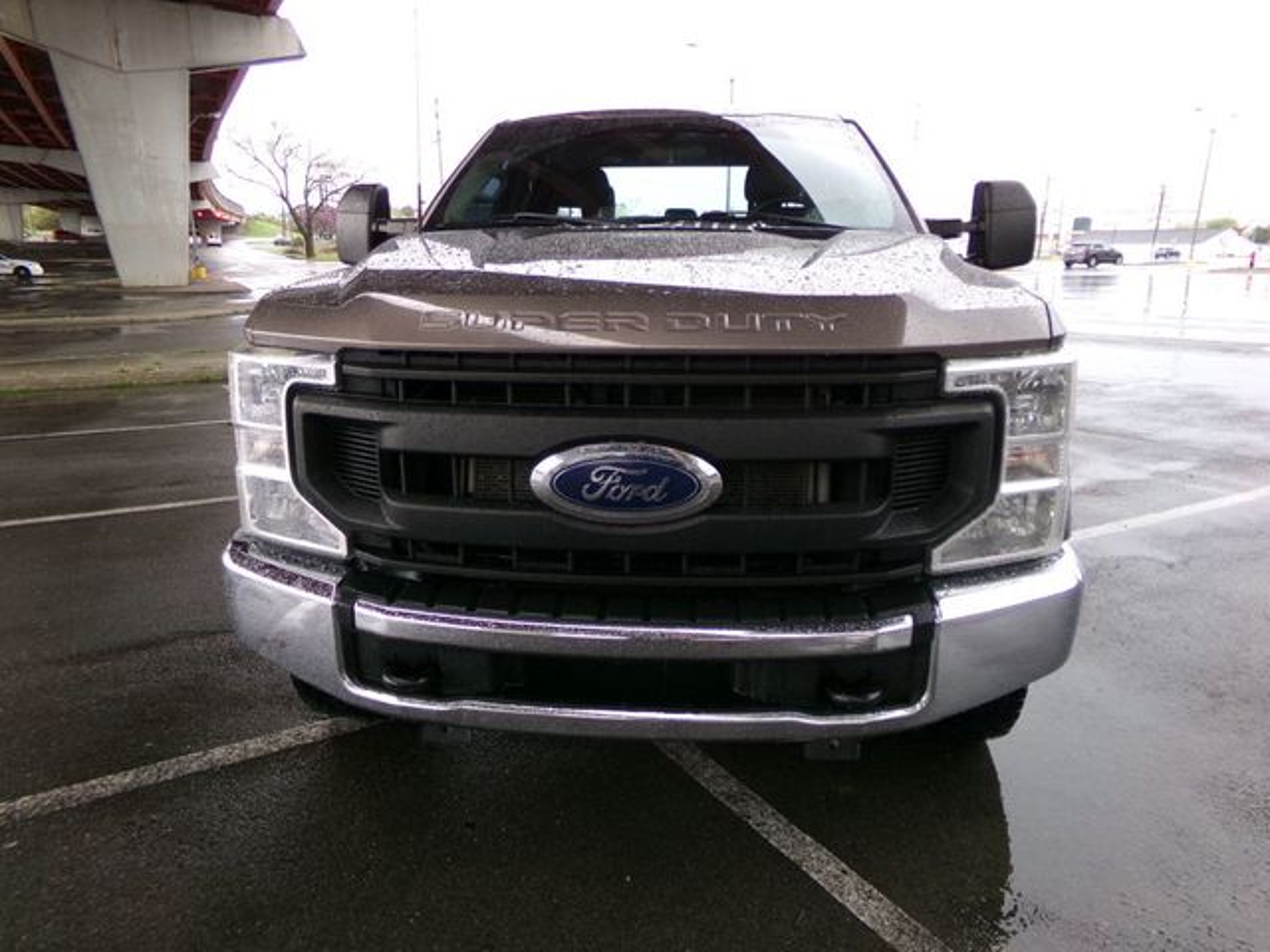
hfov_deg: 71.6
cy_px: 476
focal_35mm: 24
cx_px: 635
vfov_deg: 56.8
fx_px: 881
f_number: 3.7
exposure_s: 1/34
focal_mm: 4.3
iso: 192
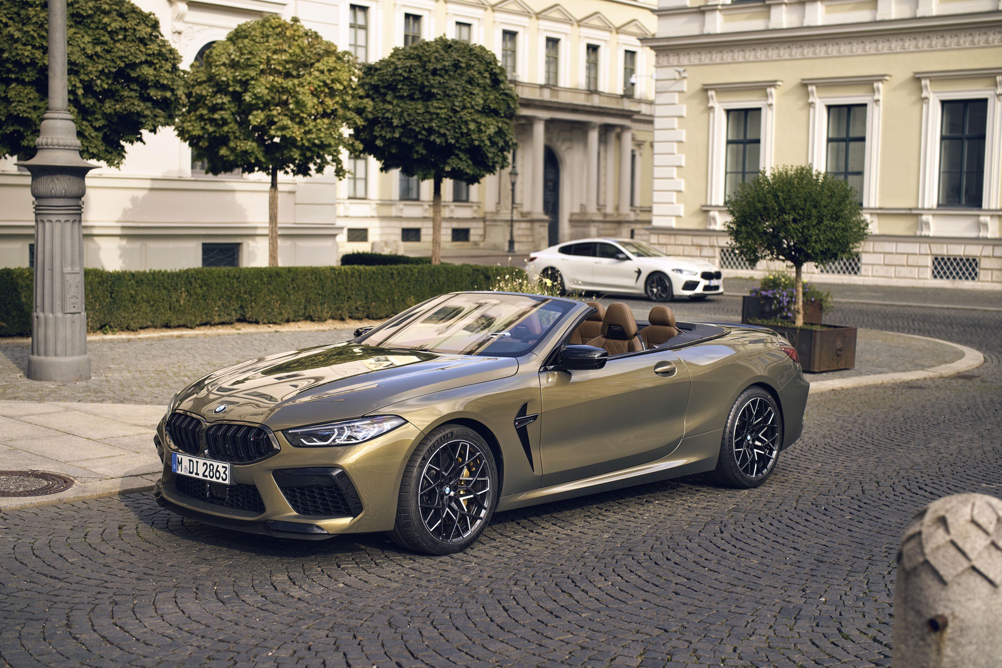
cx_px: 501
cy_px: 334
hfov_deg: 39.6
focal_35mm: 50
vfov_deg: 27.0
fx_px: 1391
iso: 100
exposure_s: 1/400
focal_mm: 50
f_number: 2.5
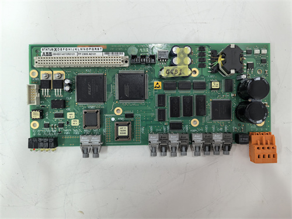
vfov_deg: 51.4
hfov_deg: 65.3
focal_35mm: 27
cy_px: 110
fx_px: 228
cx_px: 146
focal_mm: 5.75
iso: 160
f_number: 2
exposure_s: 1/100
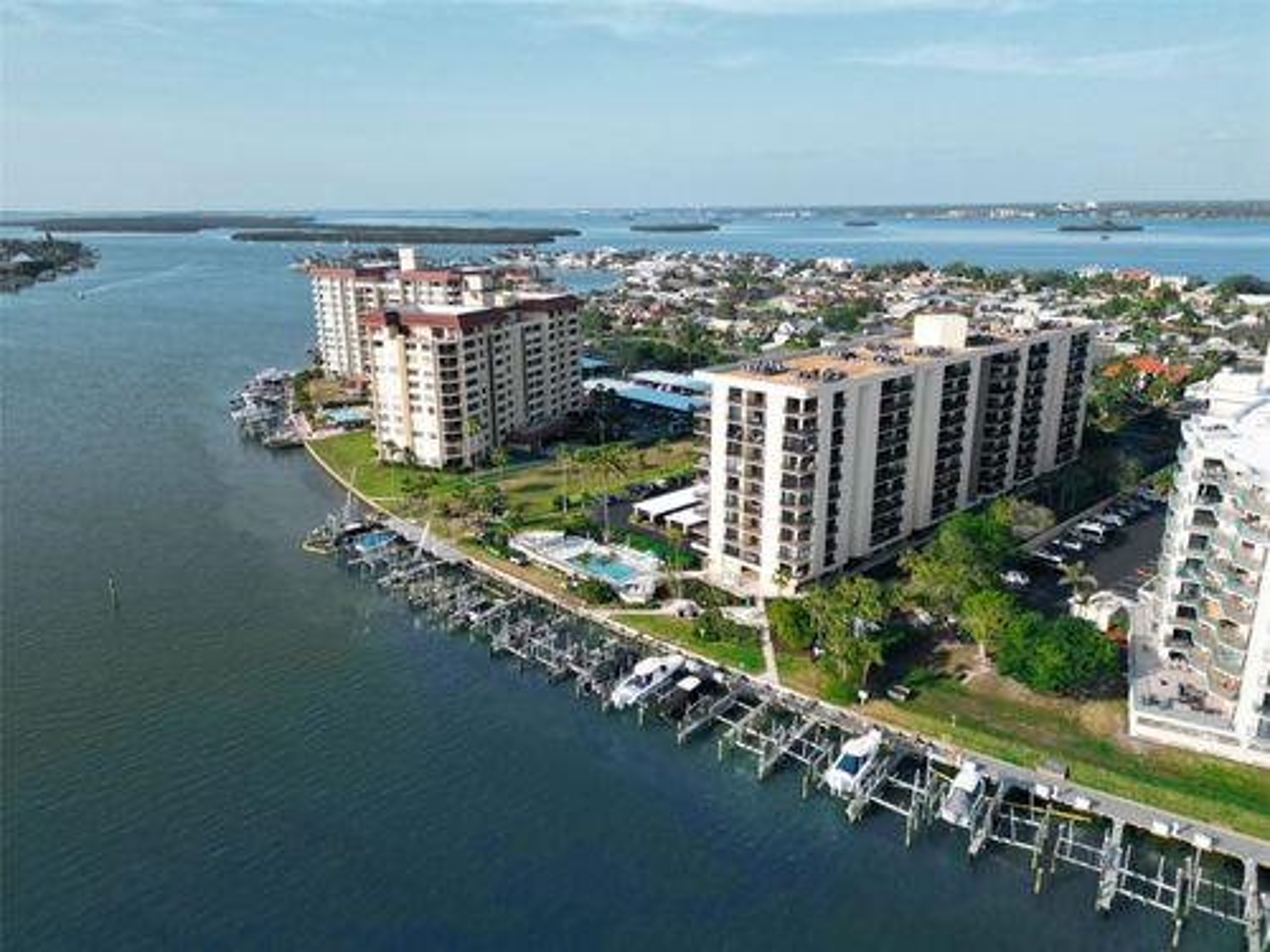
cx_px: 635
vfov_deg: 56.8
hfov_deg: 71.6
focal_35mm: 24
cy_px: 476
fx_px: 881
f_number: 1.7
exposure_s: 1/2500
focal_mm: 6.7
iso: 140
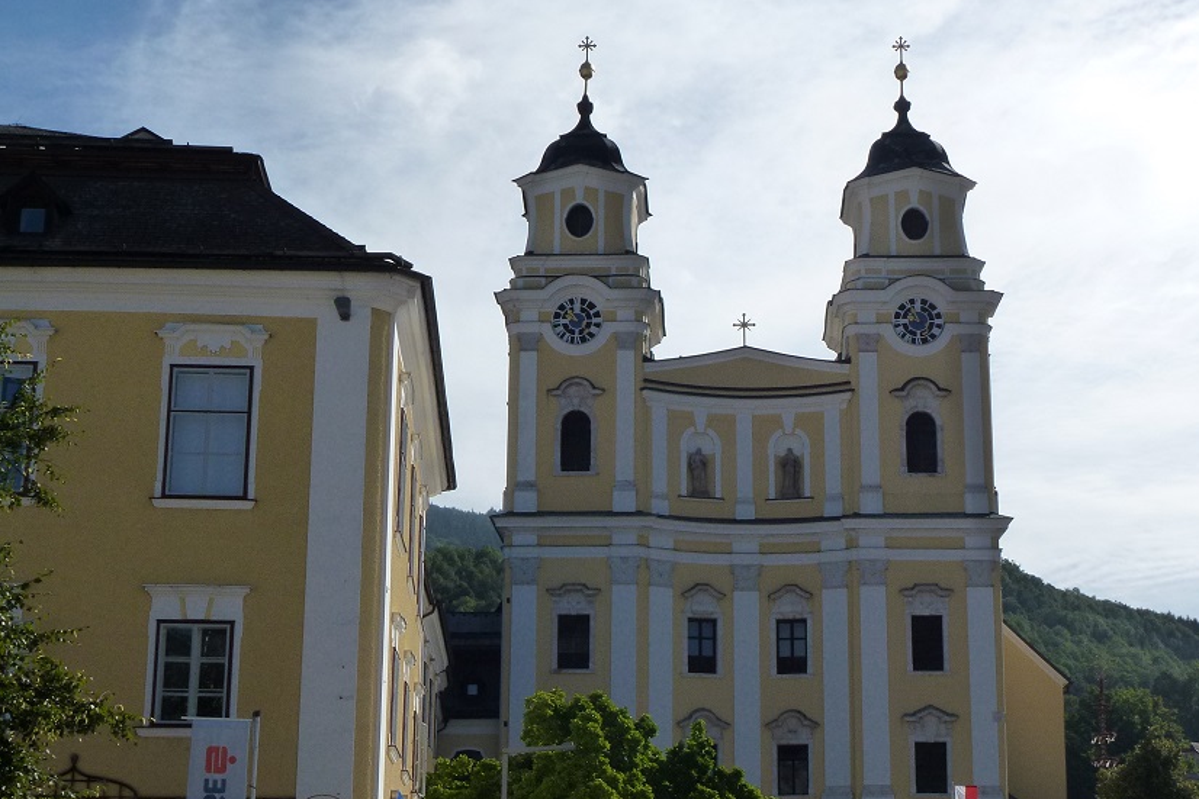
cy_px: 487
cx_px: 662
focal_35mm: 58
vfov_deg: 23.3
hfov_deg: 34.4
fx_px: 1932
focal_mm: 8
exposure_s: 1/2000
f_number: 4
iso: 160
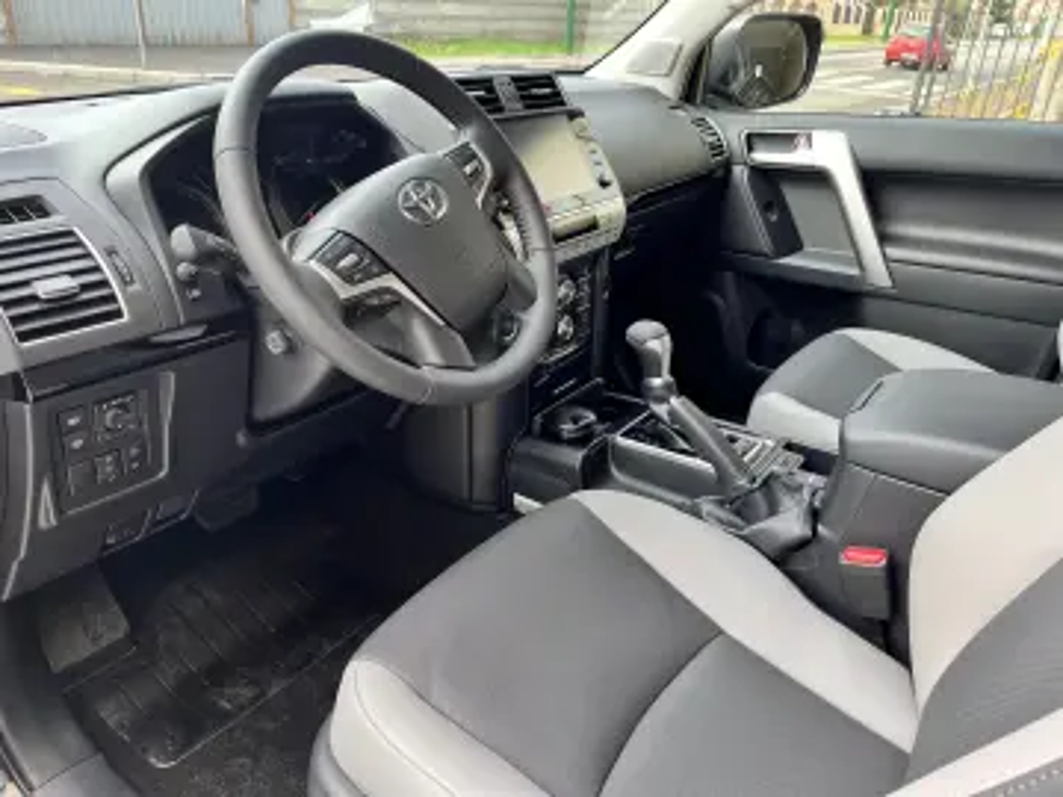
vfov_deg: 53.1
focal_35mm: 26
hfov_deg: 67.3
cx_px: 532
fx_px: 798
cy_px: 398
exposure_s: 1/121
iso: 50
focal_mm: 5.1
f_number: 1.6
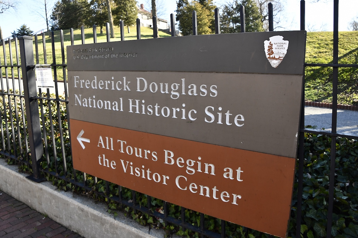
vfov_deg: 47.9
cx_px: 179
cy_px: 119
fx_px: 268
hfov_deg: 67.4
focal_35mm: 27
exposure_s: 1/320
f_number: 7.1
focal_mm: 18
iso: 640
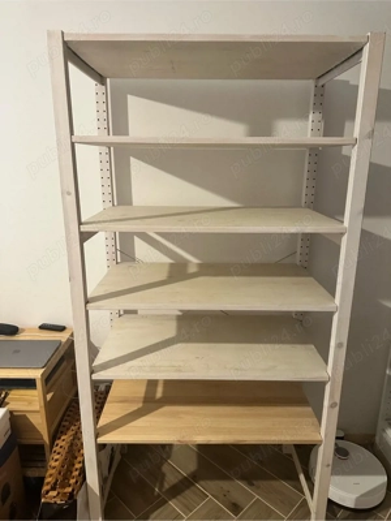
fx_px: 361
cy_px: 260
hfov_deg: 56.8
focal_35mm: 24
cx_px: 196
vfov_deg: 71.6
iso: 400
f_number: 1.78
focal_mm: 6.86
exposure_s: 1/50
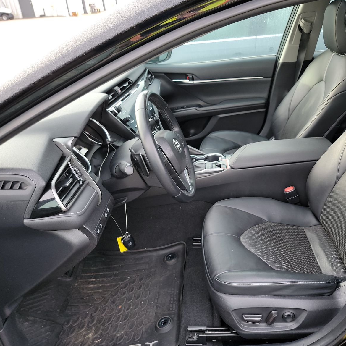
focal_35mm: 29
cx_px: 229
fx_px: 328
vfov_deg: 55.6
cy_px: 174
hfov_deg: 54.6
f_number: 1.8
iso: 155
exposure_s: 1/59
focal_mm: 6.7
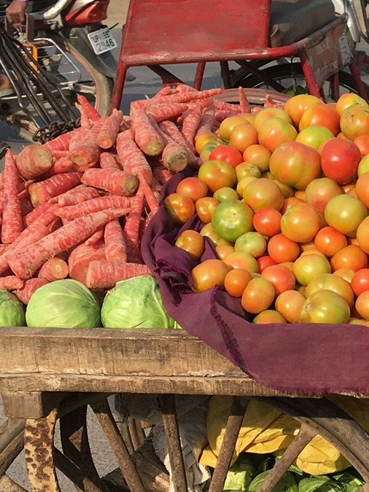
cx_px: 507
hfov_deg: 15.8
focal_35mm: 88
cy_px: 276
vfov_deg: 22.2
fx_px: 1251
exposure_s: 1/1099
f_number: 2.2
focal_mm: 4.15
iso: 25
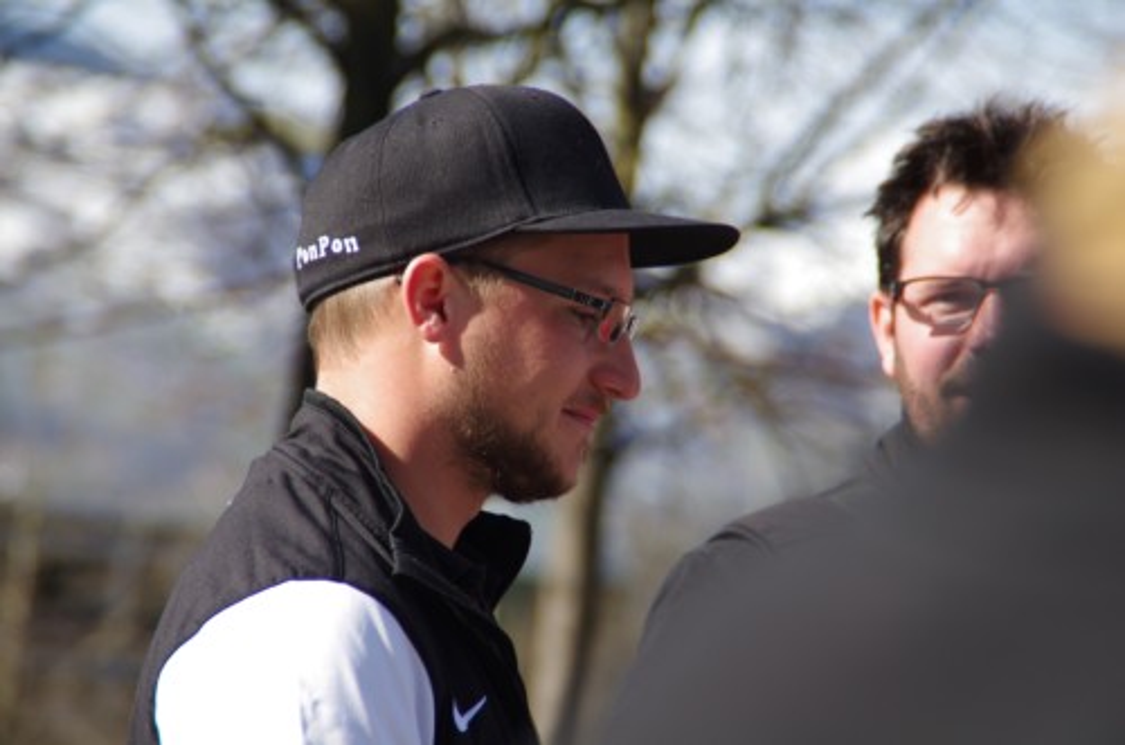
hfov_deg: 6.9
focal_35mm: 300
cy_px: 372
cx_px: 562
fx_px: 9354
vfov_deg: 4.6
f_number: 6.3
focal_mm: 200
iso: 100
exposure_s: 1/250
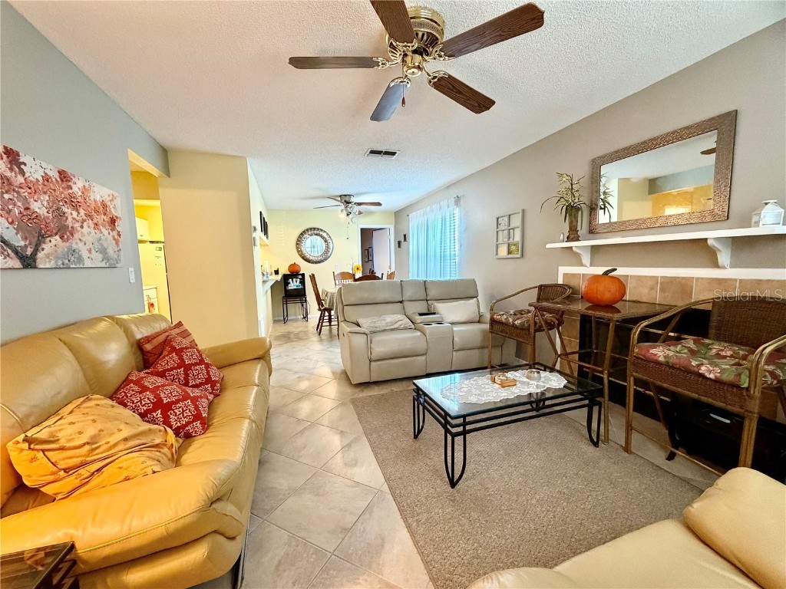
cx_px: 393
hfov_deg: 102.1
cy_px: 294
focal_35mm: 14
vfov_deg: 85.7
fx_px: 318
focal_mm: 2.22
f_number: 2.2
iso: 500
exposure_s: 1/60
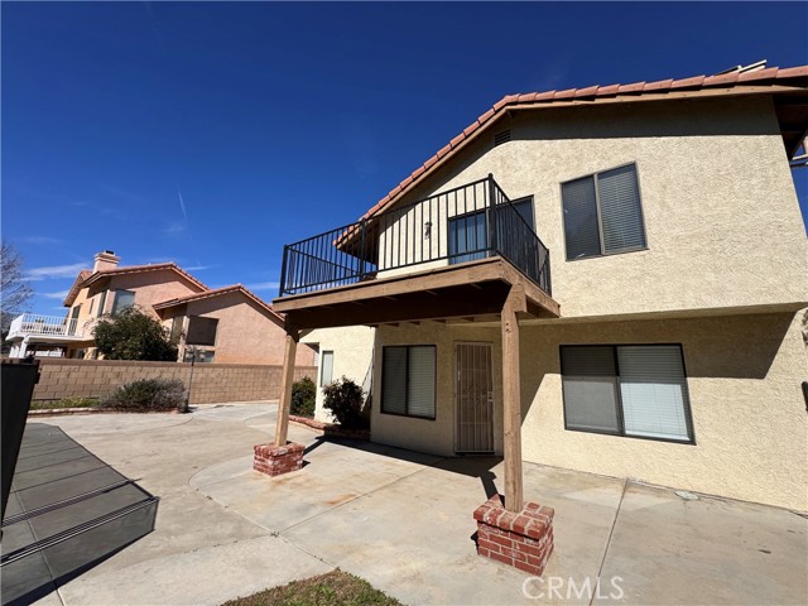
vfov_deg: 85.7
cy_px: 303
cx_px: 404
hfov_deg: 102.1
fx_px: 327
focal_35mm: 14
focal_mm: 2.22
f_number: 2.2
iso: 50
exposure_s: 1/3247
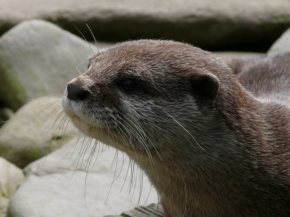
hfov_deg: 5.9
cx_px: 145
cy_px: 108
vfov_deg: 4.4
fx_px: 2807
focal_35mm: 335
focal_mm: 39.8
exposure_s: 1/250
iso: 100
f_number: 5.6
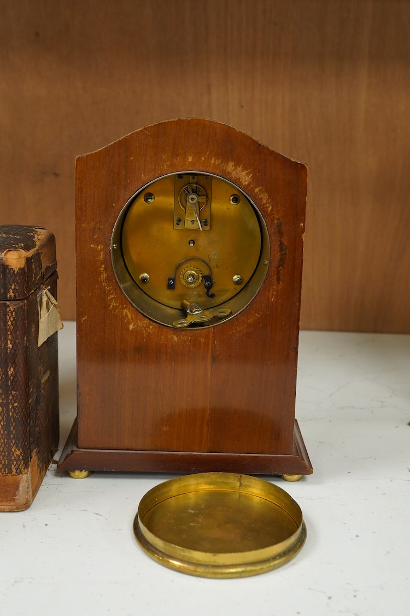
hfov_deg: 29.9
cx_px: 205
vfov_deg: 43.6
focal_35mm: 45
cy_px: 308
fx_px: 769
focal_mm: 30
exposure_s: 1/125
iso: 2500
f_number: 6.3
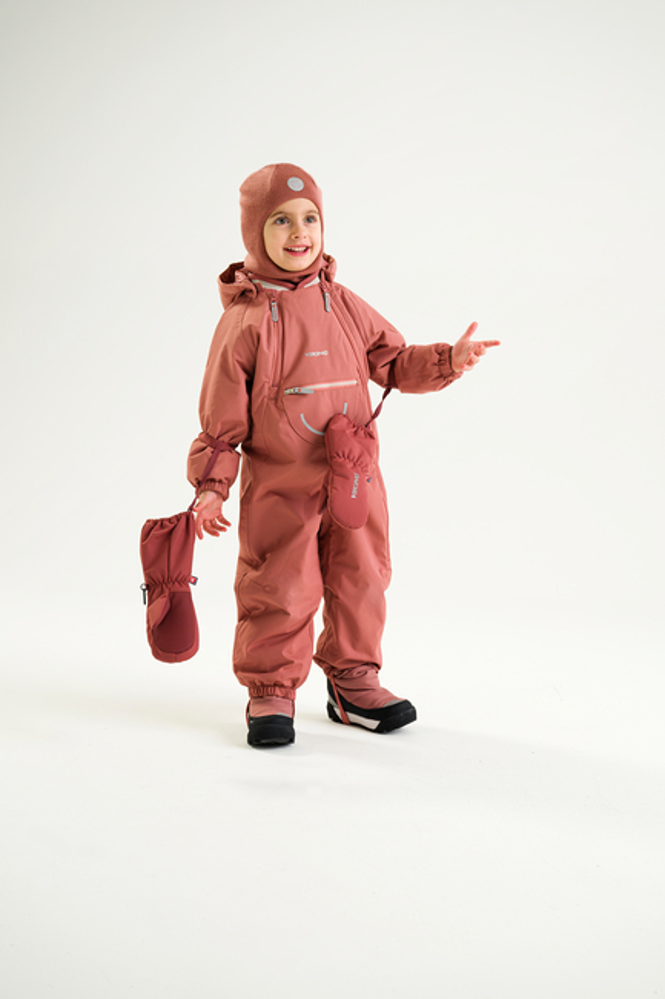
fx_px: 1358
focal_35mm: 49
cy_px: 500
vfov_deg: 40.4
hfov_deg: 27.5
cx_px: 332
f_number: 5.6
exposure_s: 1/160
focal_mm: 49
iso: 64
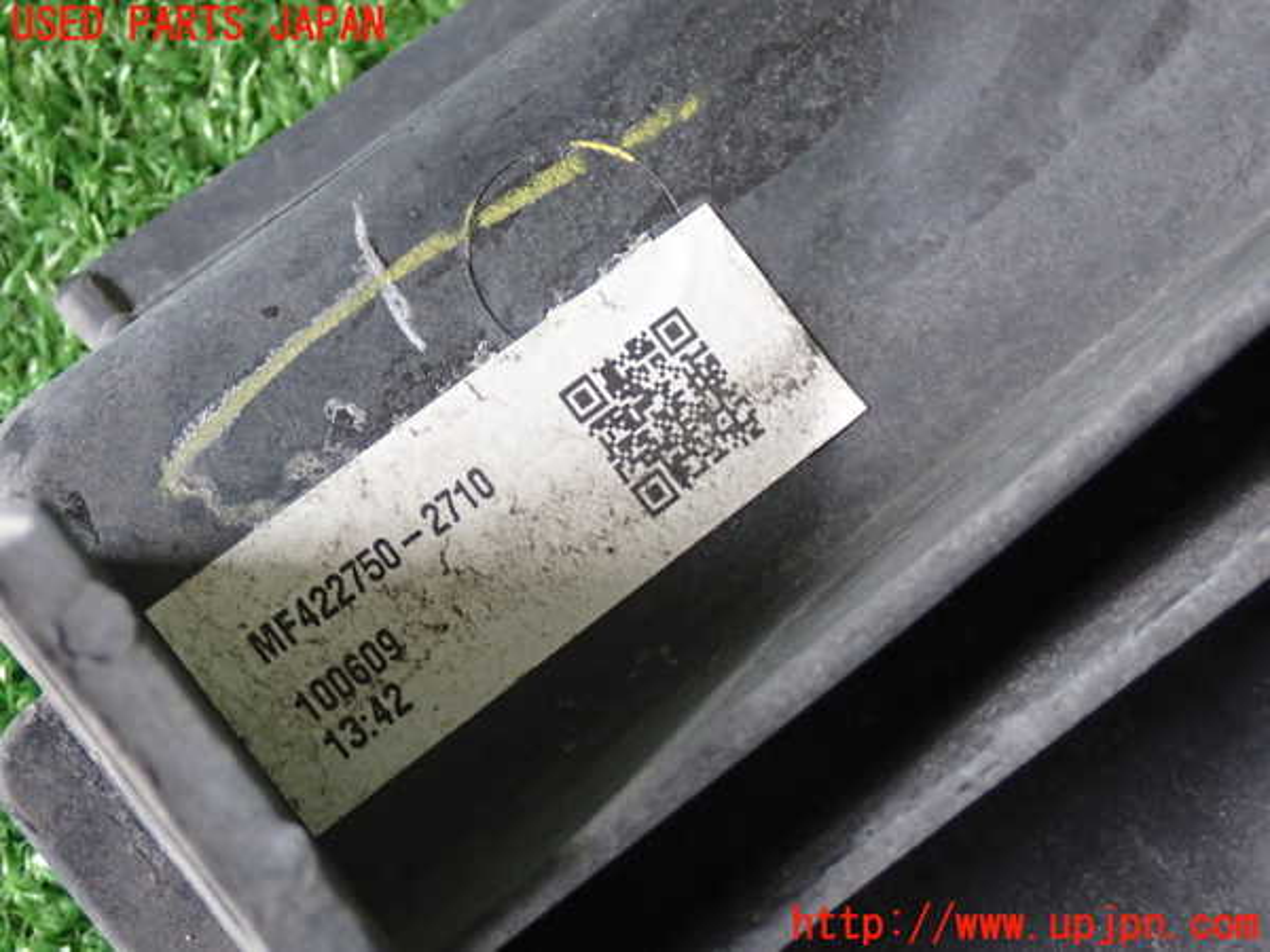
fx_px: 2128
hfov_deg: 33.2
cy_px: 476
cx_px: 635
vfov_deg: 25.2
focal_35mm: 58
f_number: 3.5
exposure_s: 1/60
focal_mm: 10.35
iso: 400
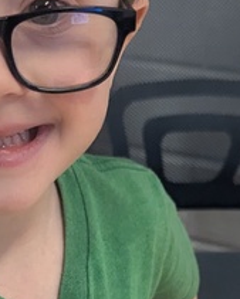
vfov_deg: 15.7
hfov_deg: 13.4
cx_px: 31
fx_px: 1011
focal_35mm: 114
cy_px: 431
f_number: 1.85
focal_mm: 6.81
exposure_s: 1/120
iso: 952
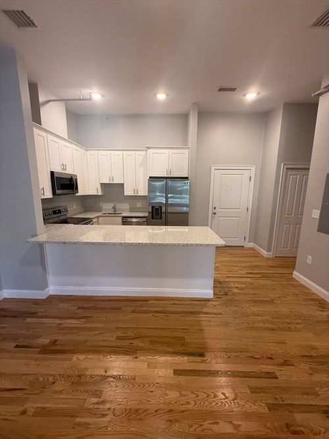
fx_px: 177
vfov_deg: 102.1
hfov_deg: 85.7
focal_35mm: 14
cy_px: 220
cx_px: 164
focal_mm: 2.22
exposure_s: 1/60
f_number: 2.2
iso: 200
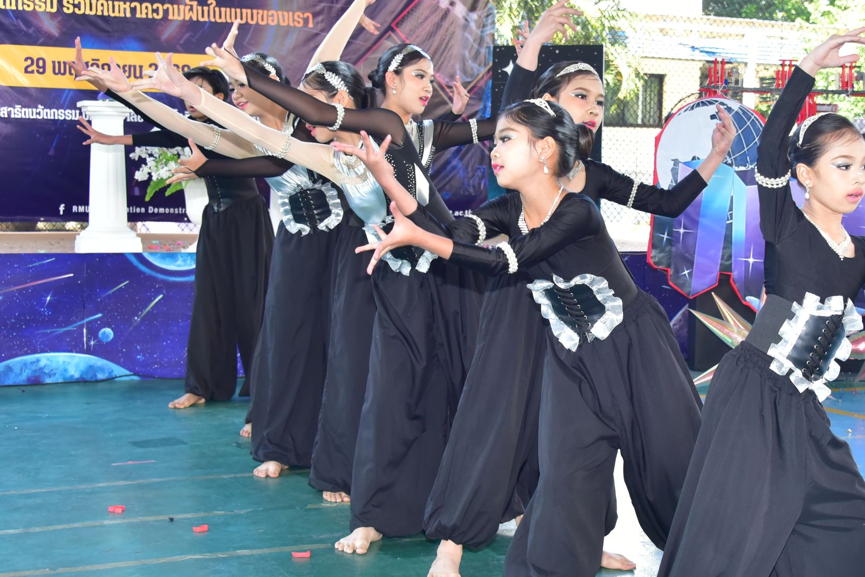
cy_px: 277
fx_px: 1466
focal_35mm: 61
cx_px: 597
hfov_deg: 32.5
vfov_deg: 22.3
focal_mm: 40
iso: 1000
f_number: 5.6
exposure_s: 1/200
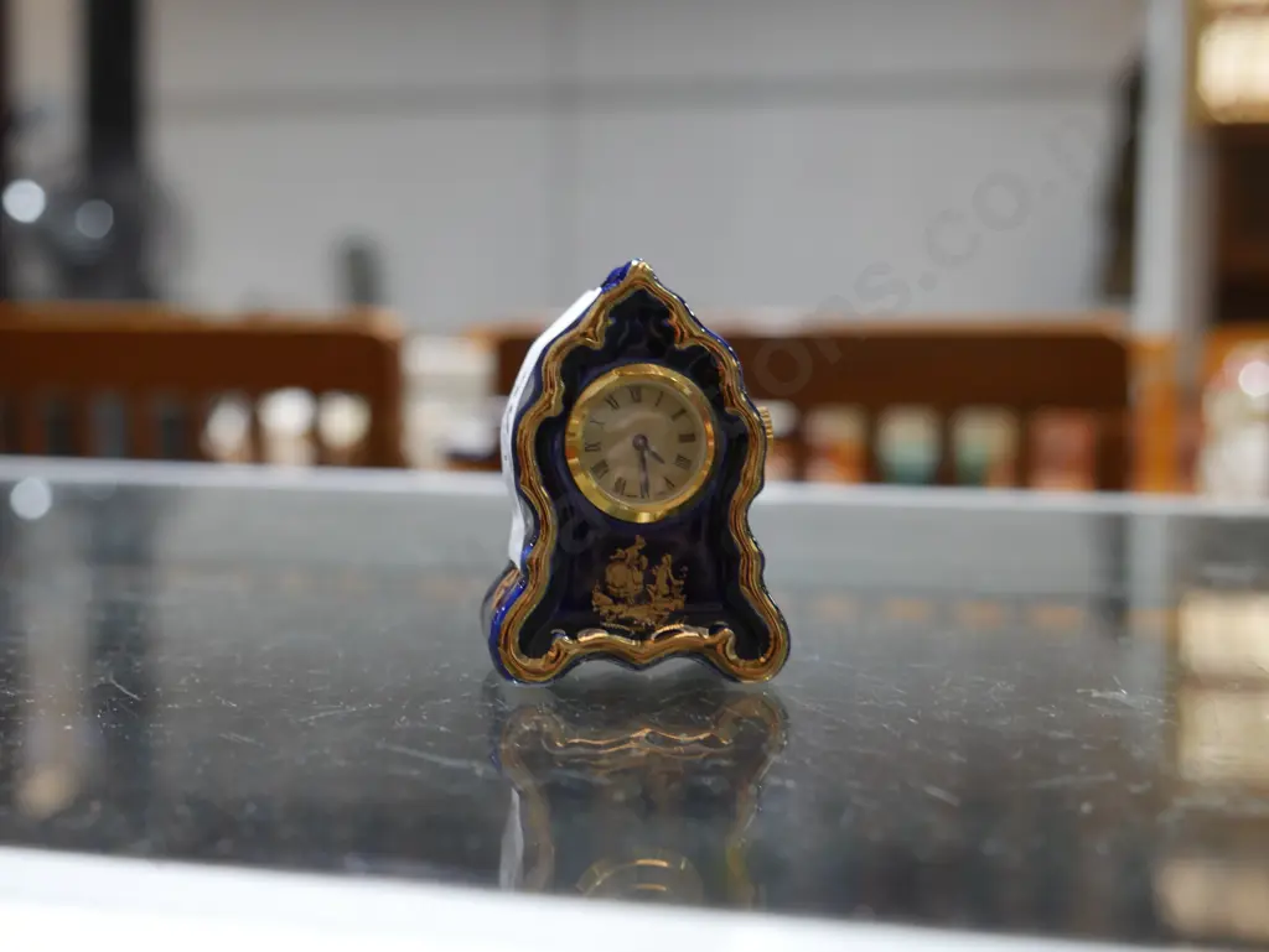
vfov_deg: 30.3
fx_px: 1760
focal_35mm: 48
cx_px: 634
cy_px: 476
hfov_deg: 39.6
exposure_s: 1/60
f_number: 5.2
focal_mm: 24
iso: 800
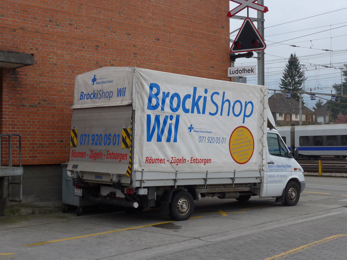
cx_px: 174
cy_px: 130
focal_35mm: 59
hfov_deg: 32.7
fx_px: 591
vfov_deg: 24.8
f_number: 3.5
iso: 80
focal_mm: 12
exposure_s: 1/125
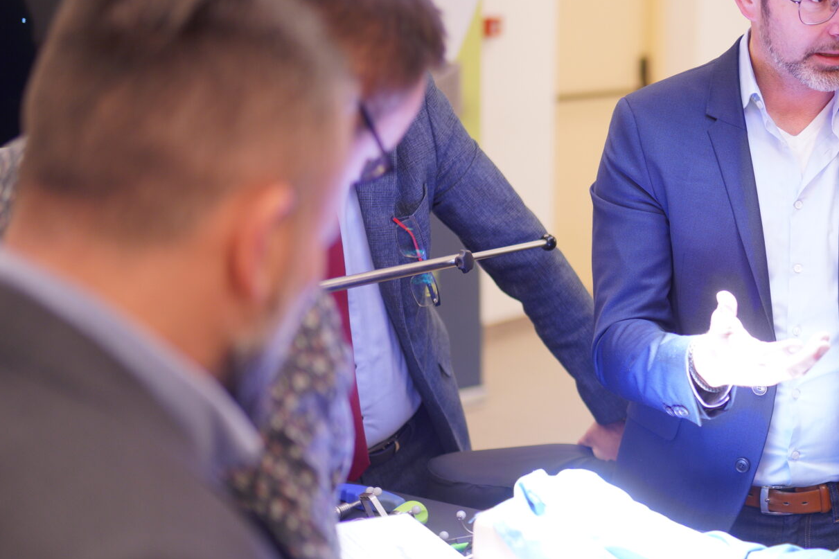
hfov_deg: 25.8
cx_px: 859
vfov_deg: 18.4
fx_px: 1724
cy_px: 365
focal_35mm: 74
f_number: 1.2
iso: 125
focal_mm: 35
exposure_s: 1/60
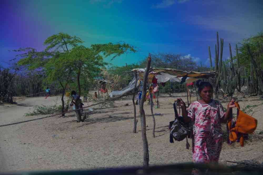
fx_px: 712
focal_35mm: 98
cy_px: 88
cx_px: 132
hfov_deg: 20.9
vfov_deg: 14.0
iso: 100
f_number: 4.5
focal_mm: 65
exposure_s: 1/200
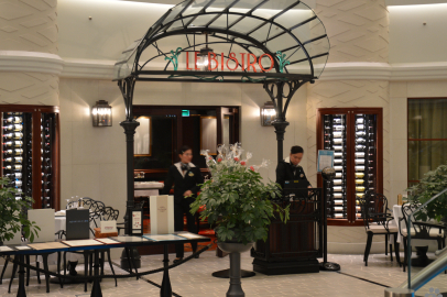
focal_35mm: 73
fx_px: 900
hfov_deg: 27.9
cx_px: 225
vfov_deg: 18.8
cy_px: 146
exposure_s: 1/15
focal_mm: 45
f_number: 4.8
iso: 560
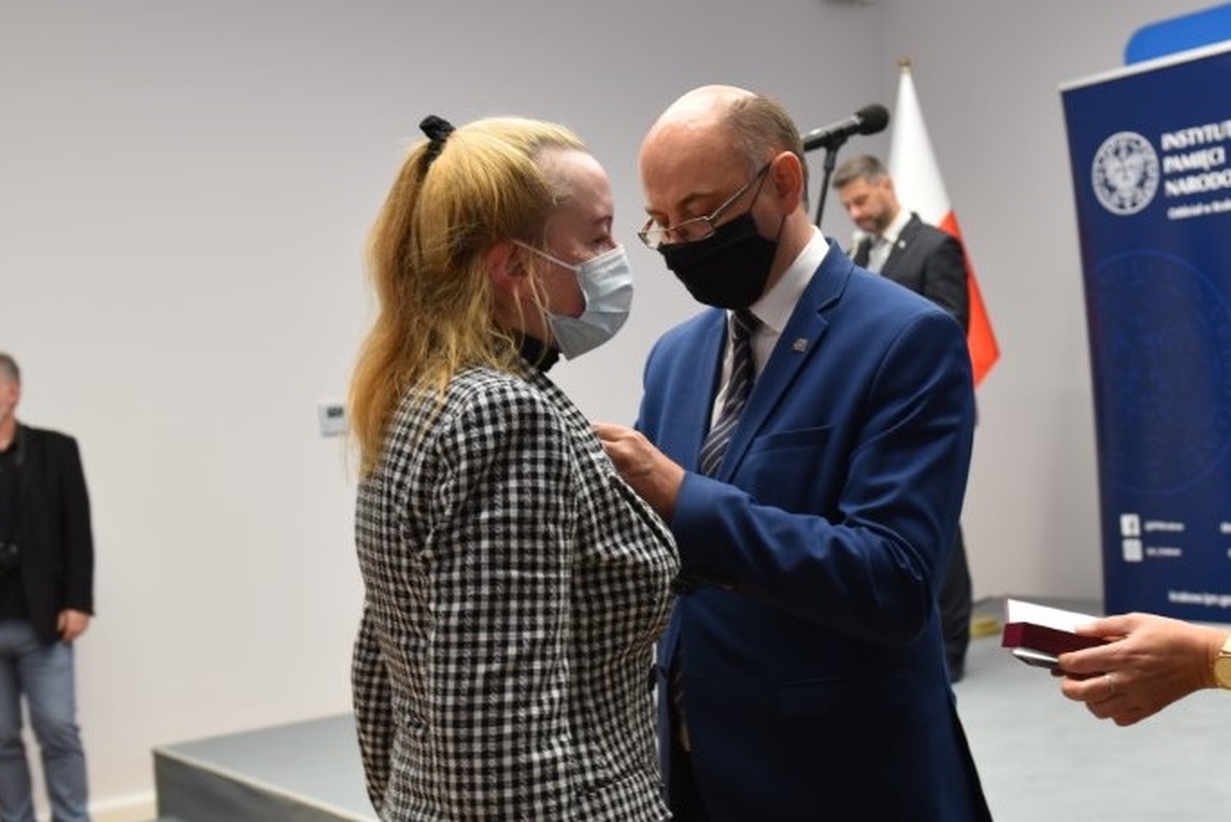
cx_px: 636
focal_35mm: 34
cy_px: 387
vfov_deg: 38.9
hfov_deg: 55.8
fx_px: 1163
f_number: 4
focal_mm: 32
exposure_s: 1/60
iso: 500
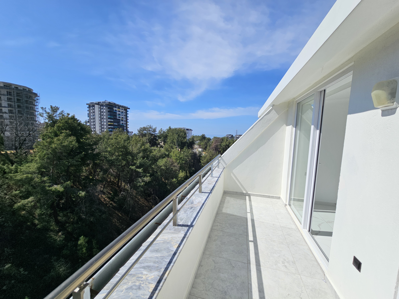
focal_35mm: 13
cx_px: 200
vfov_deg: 89.9
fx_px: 150
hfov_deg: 106.2
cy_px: 150
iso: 50
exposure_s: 1/5758
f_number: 2.2
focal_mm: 2.2
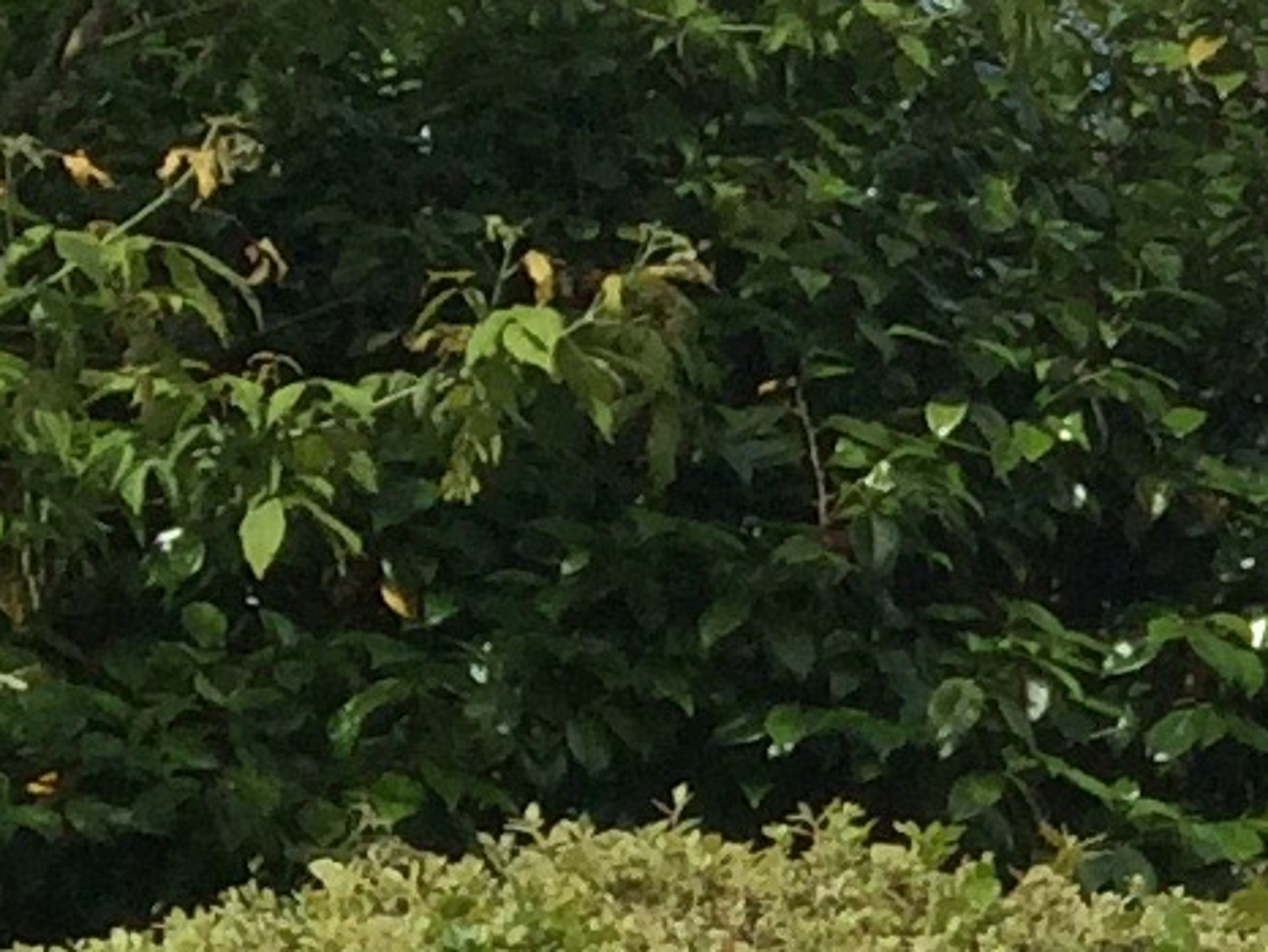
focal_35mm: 203
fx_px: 7440
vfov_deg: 7.2
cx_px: 3997
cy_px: 1480
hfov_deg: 8.1
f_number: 2.2
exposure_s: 1/2283
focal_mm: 4.15
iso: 32
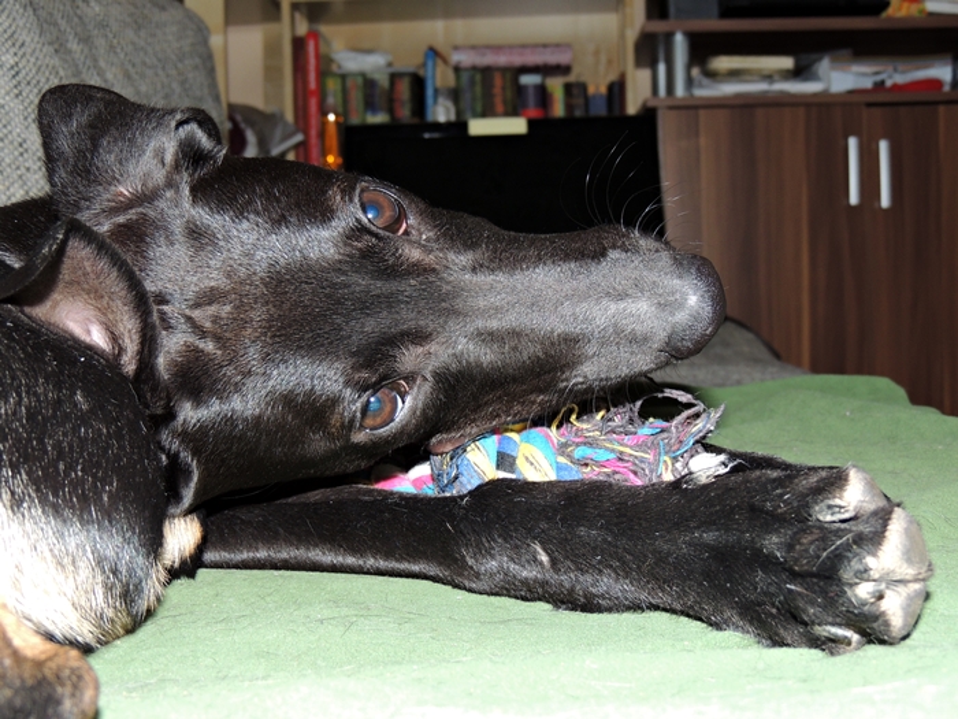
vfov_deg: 29.1
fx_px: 1384
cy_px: 360
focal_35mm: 50
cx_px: 479
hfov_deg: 38.2
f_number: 3.6
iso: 200
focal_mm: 8.9
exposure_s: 1/40
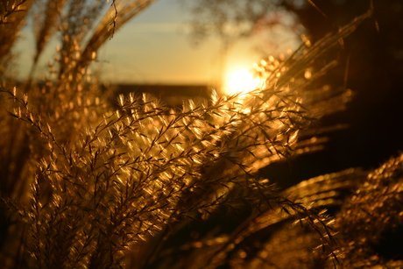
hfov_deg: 31.9
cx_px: 202
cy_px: 134
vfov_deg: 21.6
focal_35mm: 63
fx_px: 705
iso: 100
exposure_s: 1/400
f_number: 10
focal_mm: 42
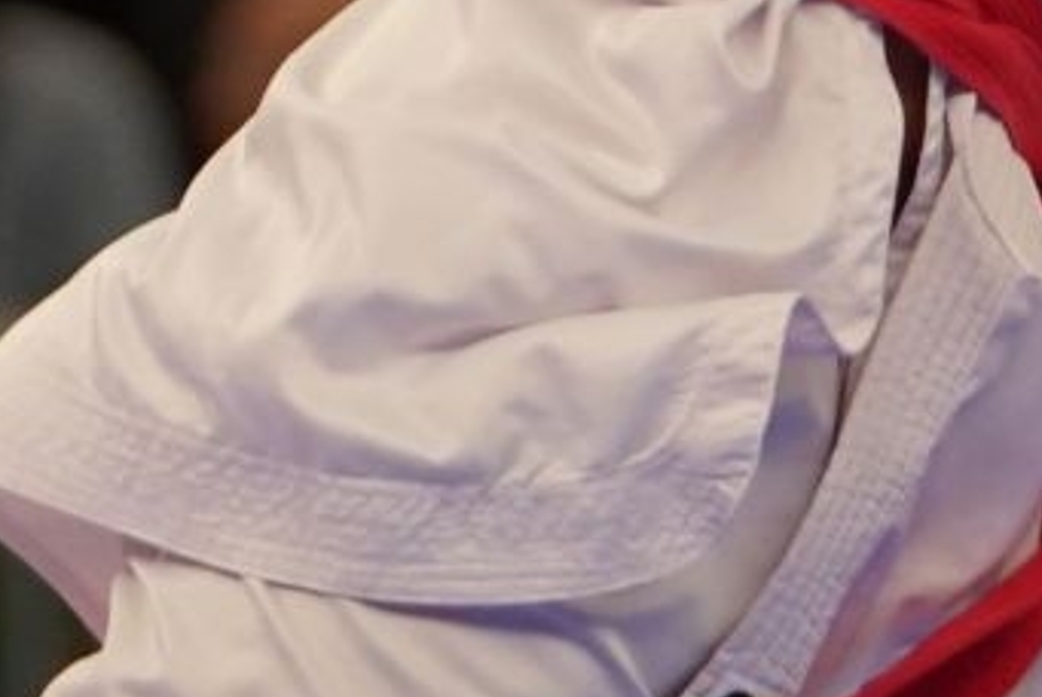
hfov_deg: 1.7
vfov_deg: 1.1
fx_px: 35283
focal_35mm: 1218
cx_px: 1455
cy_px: -538
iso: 1600
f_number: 2.8
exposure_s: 1/1000
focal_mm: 154
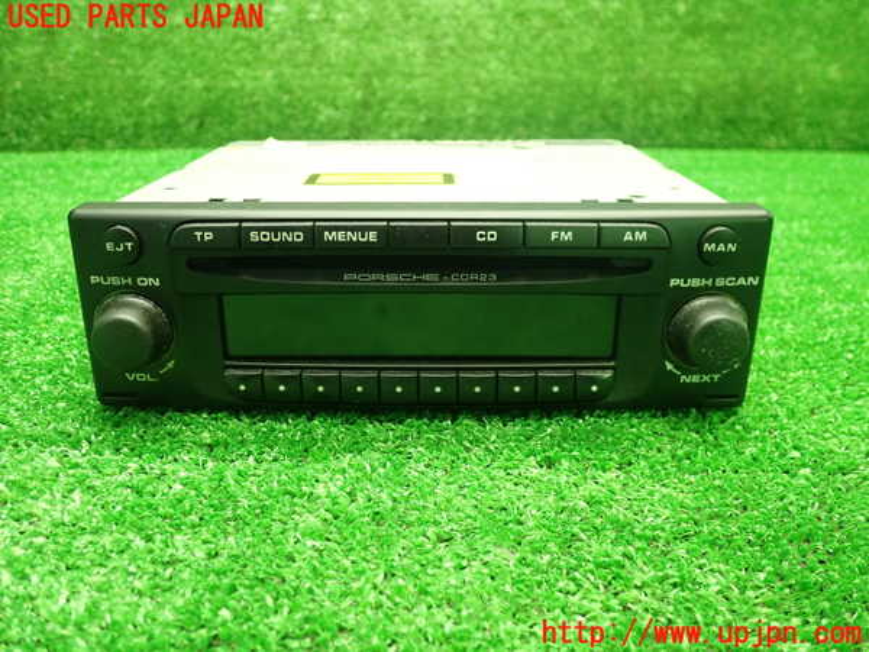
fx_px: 753
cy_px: 326
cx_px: 434
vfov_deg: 46.8
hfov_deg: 60.0
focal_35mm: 30
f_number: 2.3
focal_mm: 5.5
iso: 800
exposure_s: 1/60
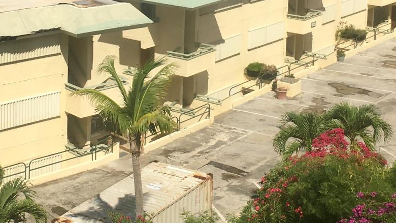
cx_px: 167
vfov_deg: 14.7
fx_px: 851
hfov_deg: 26.2
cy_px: -3
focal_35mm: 81
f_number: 2.2
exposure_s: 1/3205
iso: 25
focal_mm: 4.15
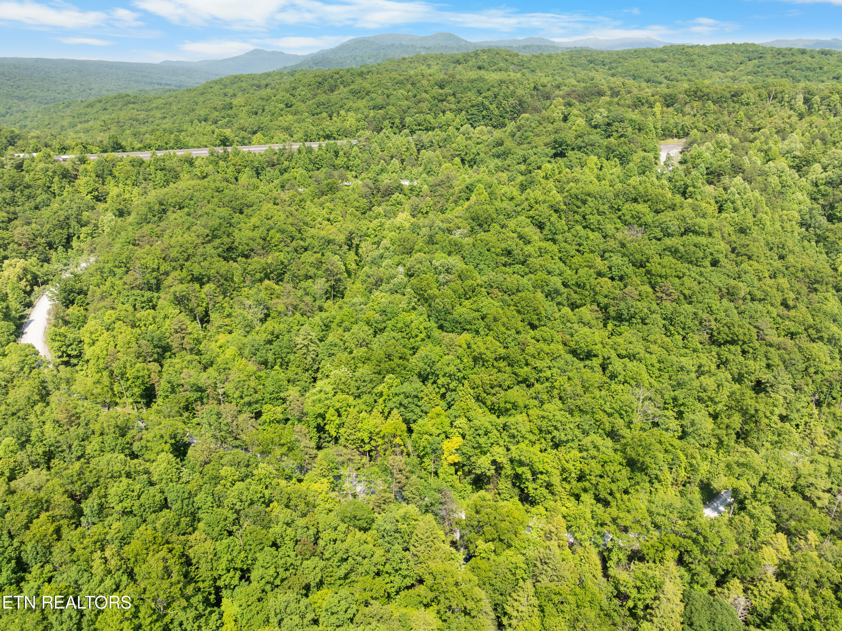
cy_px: 316
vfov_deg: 56.8
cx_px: 421
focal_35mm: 24
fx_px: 583
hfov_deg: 71.6
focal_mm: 12.29
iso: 100
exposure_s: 1/100
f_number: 2.8
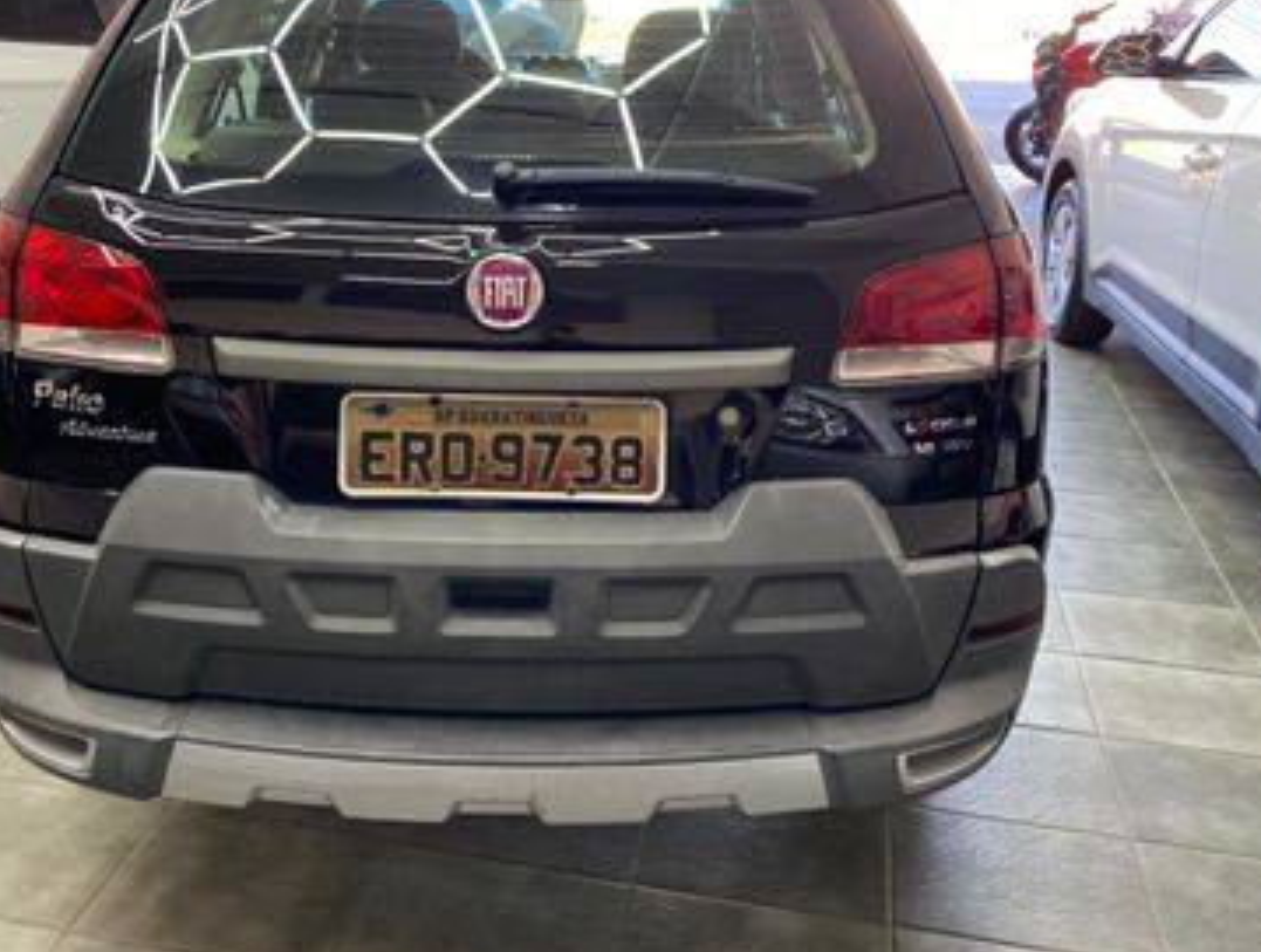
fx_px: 1241
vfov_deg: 41.6
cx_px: 566
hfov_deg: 53.7
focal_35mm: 34
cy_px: 355
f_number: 1.8
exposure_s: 1/120
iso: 100
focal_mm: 4.25
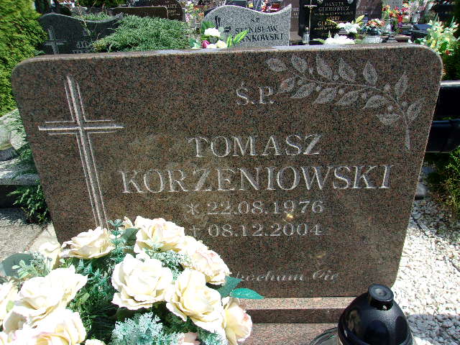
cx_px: 230
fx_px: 359
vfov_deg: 51.4
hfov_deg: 65.3
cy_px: 172
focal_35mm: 27
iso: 80
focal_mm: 4.9
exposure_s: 1/85
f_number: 10.4
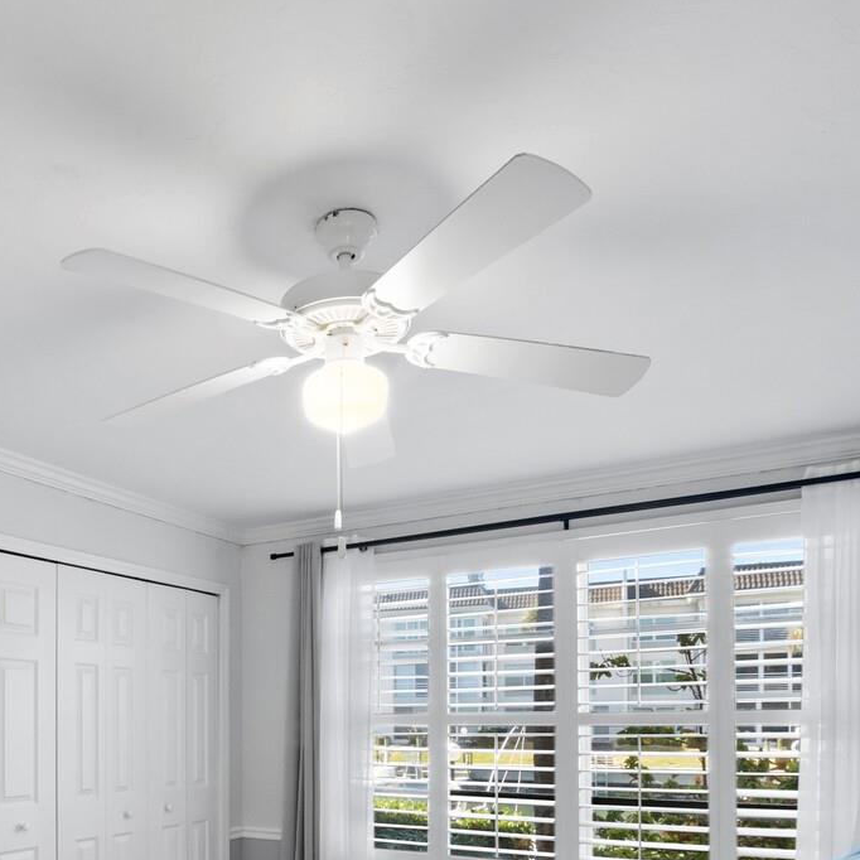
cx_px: 214
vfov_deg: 51.5
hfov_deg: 53.1
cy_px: 710
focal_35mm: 29
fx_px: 815
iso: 320
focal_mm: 7
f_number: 14
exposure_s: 1.3
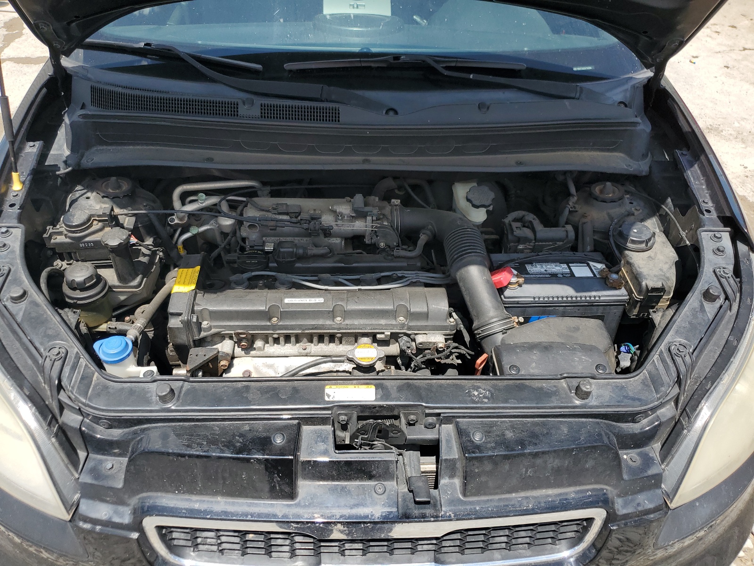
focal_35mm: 26
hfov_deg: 67.3
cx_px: 377
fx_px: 566
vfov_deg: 53.1
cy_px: 283
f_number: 1.5
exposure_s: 1/2500
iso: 50
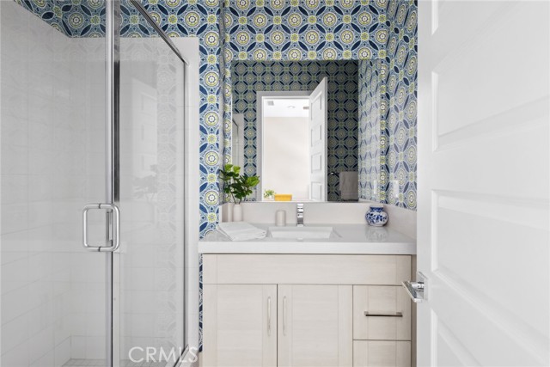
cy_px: 184
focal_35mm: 15
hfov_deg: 100.4
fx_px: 229
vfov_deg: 77.4
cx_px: 275
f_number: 8
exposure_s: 8
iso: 200
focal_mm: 10
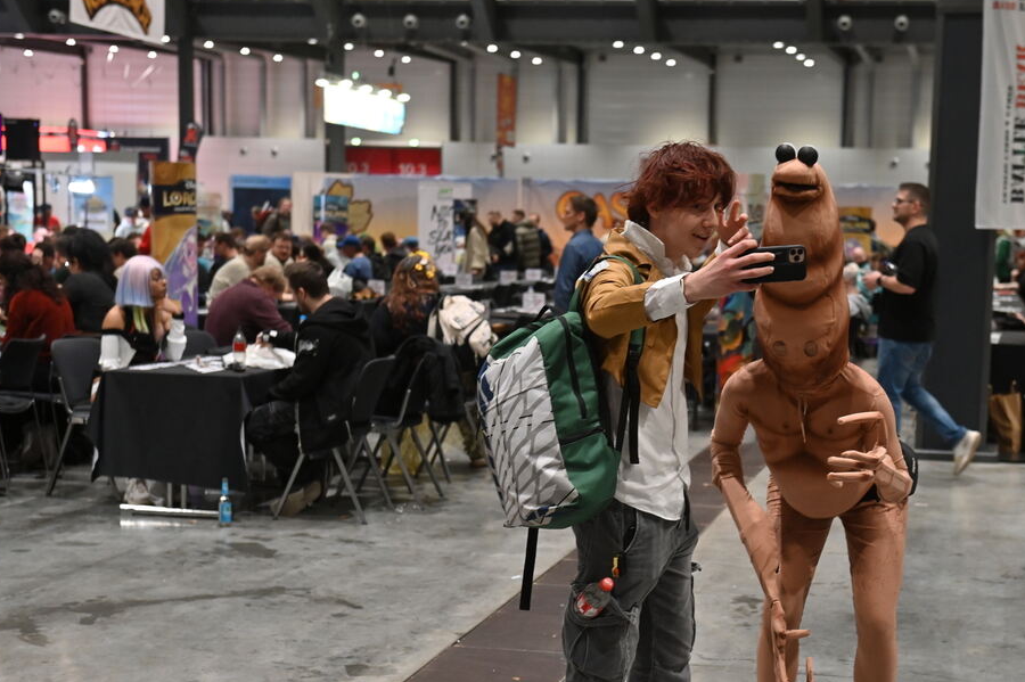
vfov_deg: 21.2
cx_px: 630
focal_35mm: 64
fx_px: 1821
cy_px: 438
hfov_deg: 31.3
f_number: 3.5
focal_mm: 48
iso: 1600
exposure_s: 1/100
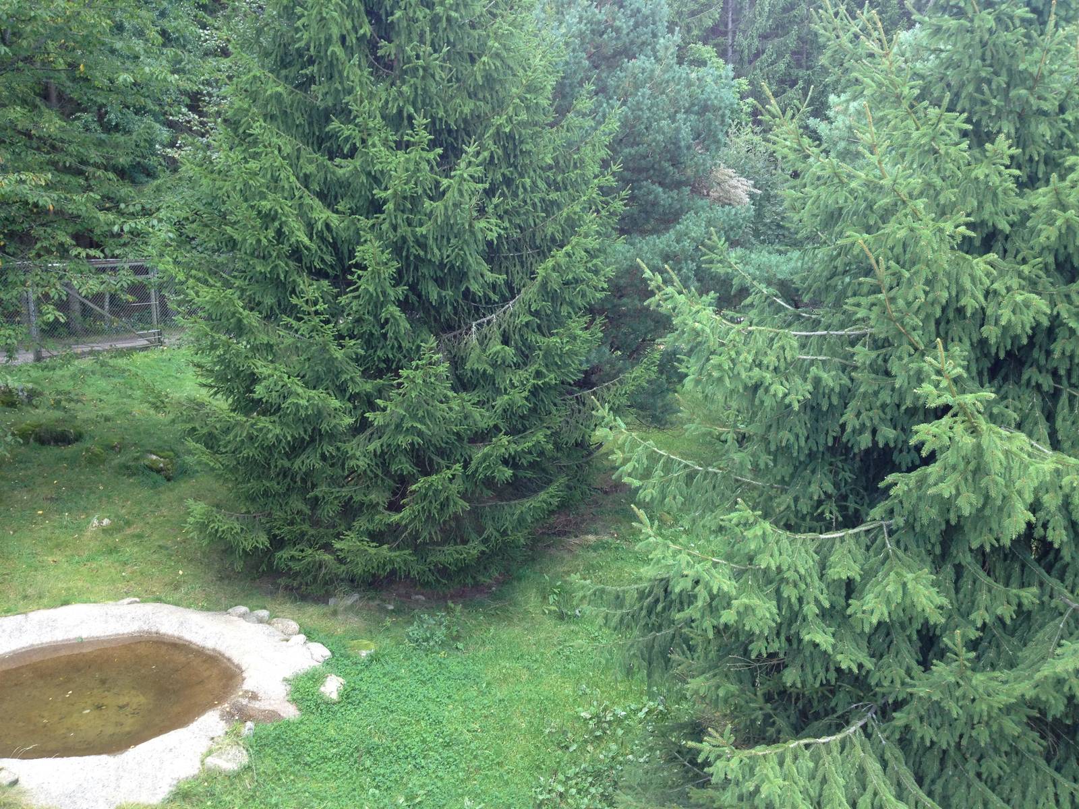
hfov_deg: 52.6
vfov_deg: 40.7
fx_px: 1091
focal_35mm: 35
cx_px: 540
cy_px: 404
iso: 50
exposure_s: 1/60
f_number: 2.4
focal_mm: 4.28
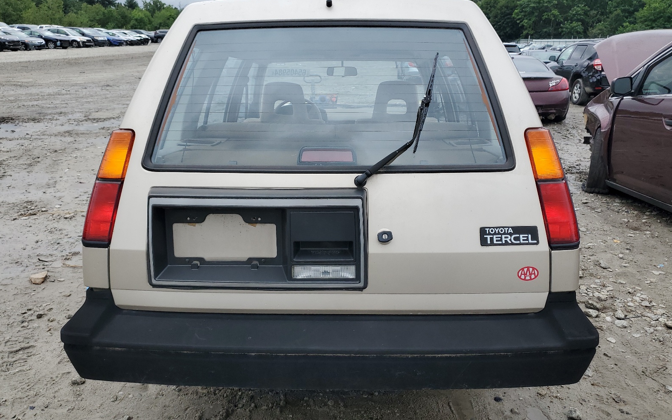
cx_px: 333
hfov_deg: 66.5
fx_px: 513
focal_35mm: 28
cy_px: 211
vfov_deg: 44.5
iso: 50
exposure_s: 1/2000
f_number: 1.5
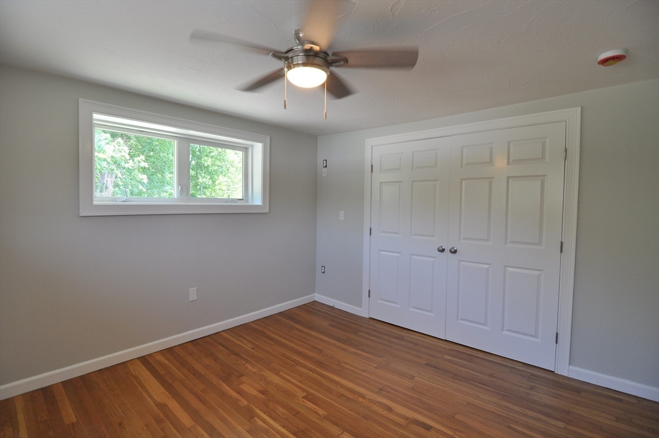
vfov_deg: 71.9
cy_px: 219
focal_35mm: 16
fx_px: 302
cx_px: 330
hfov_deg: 95.1
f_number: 4
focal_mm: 11
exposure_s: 1/60
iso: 400
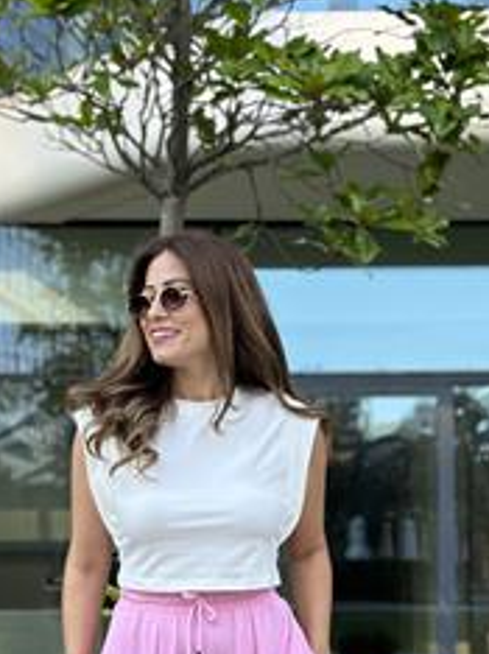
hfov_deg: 14.2
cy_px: 593
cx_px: 184
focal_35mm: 104
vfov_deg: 18.6
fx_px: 1962
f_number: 1.78
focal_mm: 6.86
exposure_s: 1/384
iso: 80
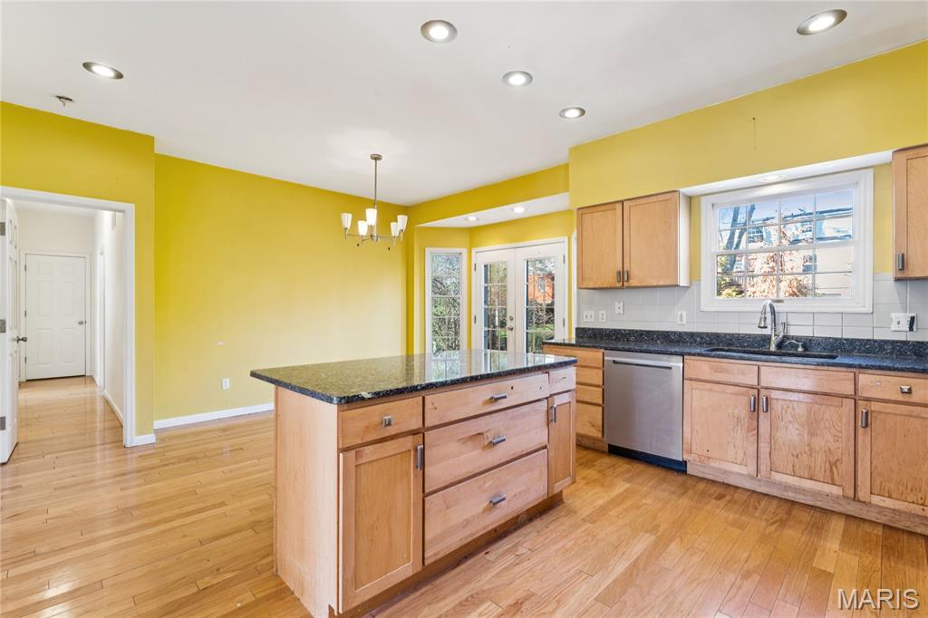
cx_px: 464
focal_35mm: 16
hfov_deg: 96.4
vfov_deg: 73.4
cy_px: 309
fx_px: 415
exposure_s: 1
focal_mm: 16.1
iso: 100
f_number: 13
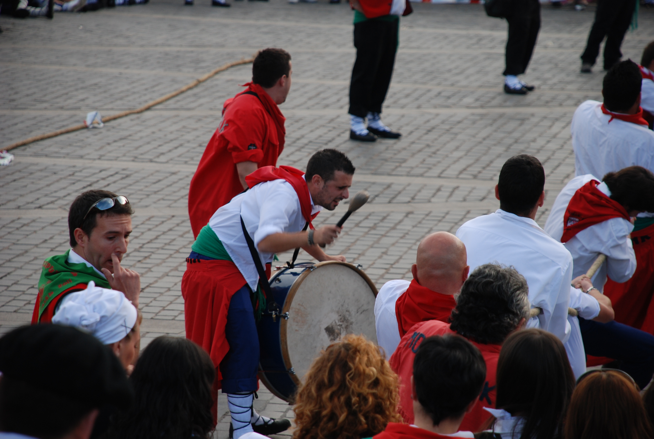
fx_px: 3686
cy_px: 220
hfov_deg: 10.1
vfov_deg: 6.8
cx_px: 327
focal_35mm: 202
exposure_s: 1/125
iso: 200
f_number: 5.6
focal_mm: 135
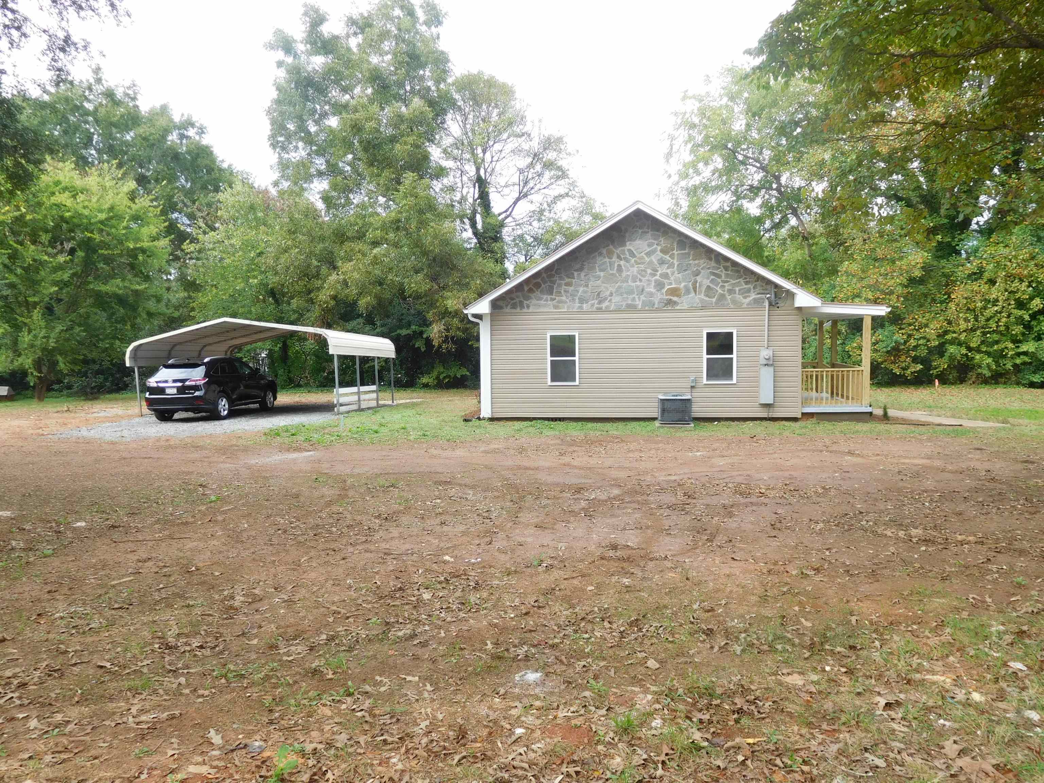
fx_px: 754
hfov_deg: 69.4
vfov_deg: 54.9
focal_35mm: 25
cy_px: 392
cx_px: 522
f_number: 3.4
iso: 125
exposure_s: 1/160
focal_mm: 4.5
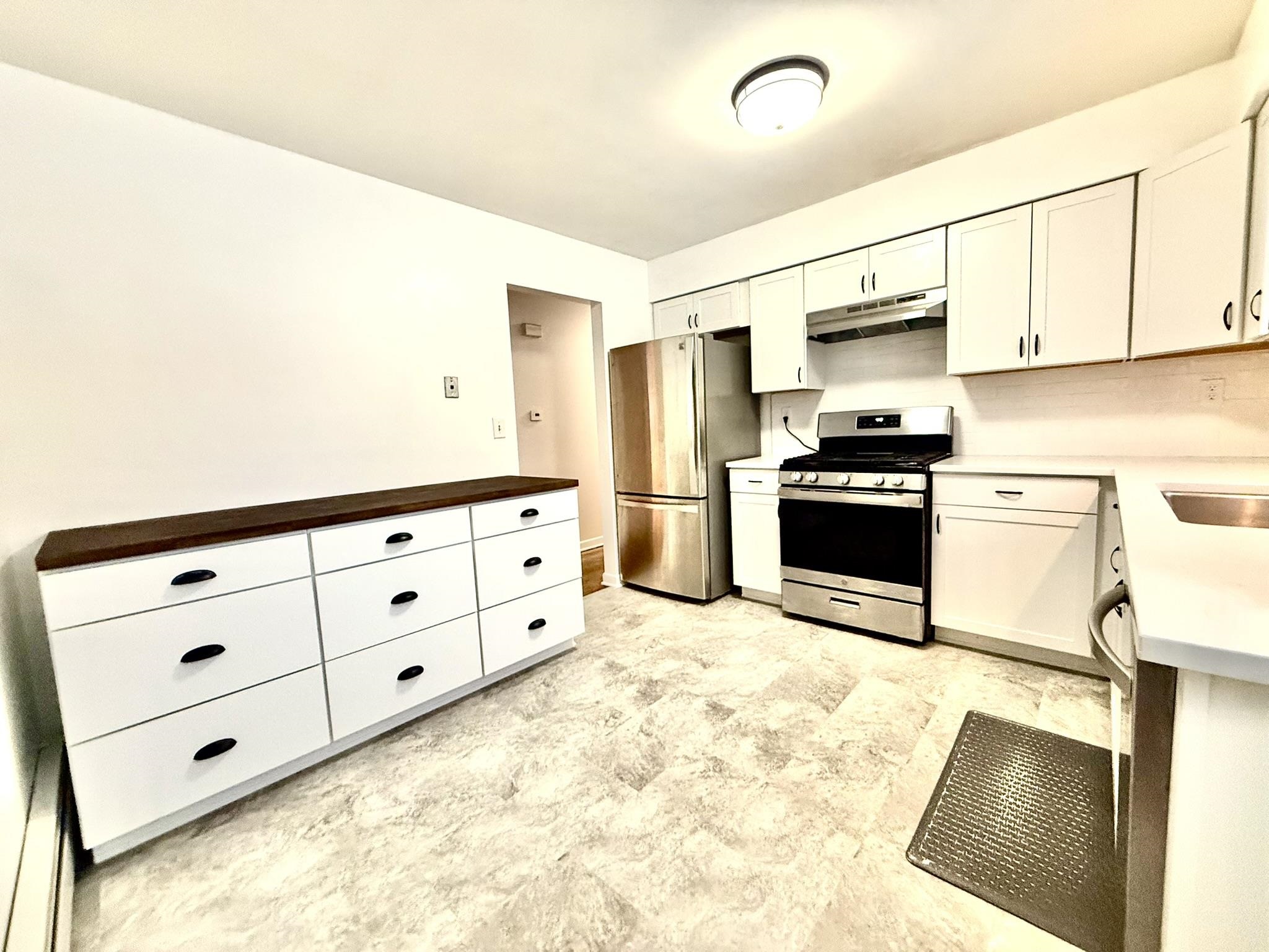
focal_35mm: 14
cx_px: 634
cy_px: 476
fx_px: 513
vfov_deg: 85.7
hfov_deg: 102.1
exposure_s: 1/60
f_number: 2.2
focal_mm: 2.22
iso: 500
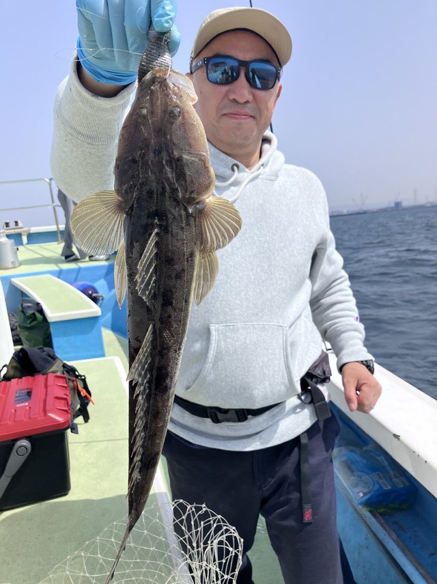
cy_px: 292
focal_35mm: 28
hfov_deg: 49.7
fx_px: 472
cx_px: 218
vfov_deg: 63.5
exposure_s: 1/2024
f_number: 1.8
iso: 32
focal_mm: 3.99
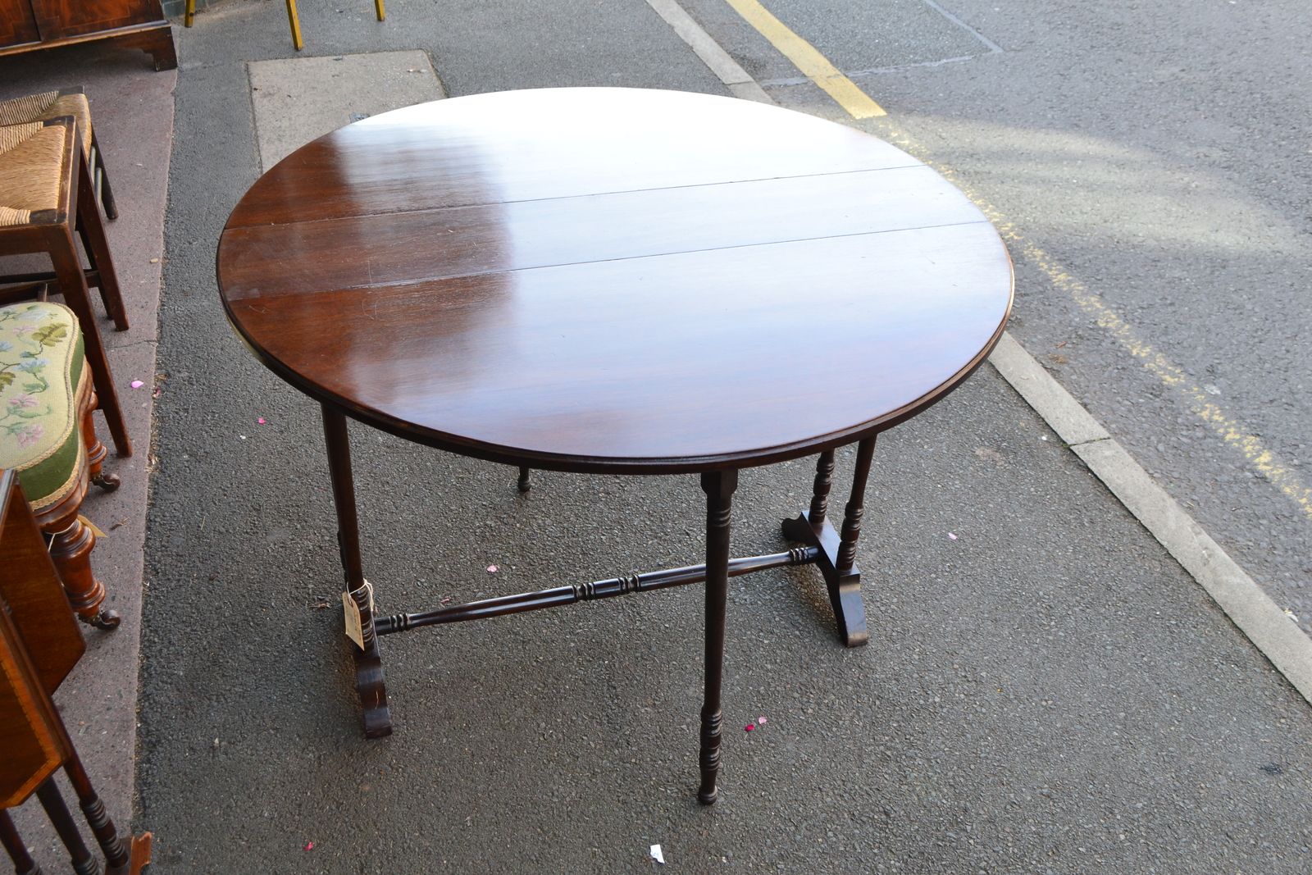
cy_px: 438
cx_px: 656
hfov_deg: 57.2
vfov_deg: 40.0
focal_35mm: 33
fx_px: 1203
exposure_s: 1/60
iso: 400
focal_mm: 22
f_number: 8
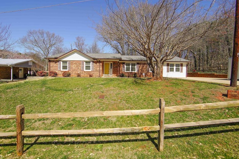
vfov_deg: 77.2
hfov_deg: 100.3
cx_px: 114
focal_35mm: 15
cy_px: 75
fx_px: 100
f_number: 7.1
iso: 200
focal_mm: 14
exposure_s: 1/800
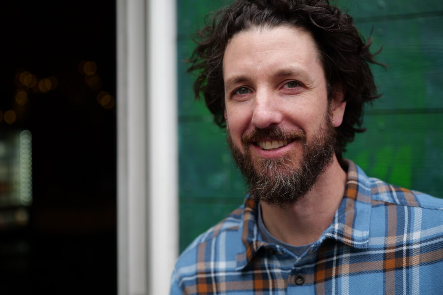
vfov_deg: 21.2
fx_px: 787
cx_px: 212
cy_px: 146
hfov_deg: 31.4
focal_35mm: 64
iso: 100
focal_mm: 60
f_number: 2.8
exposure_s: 1/60
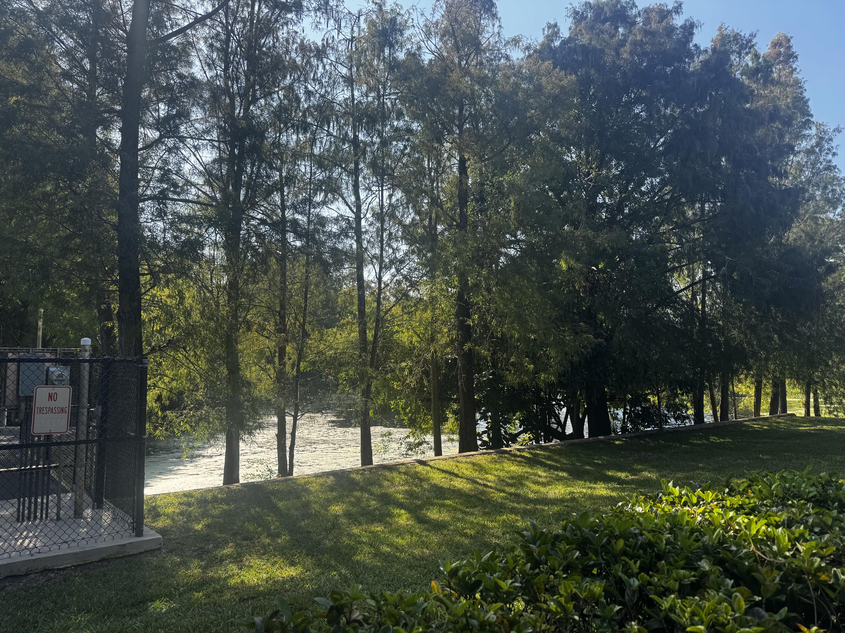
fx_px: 586
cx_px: 422
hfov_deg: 71.6
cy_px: 316
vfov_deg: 56.8
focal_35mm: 24
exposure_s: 1/1151
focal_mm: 6.76
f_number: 1.78
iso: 80
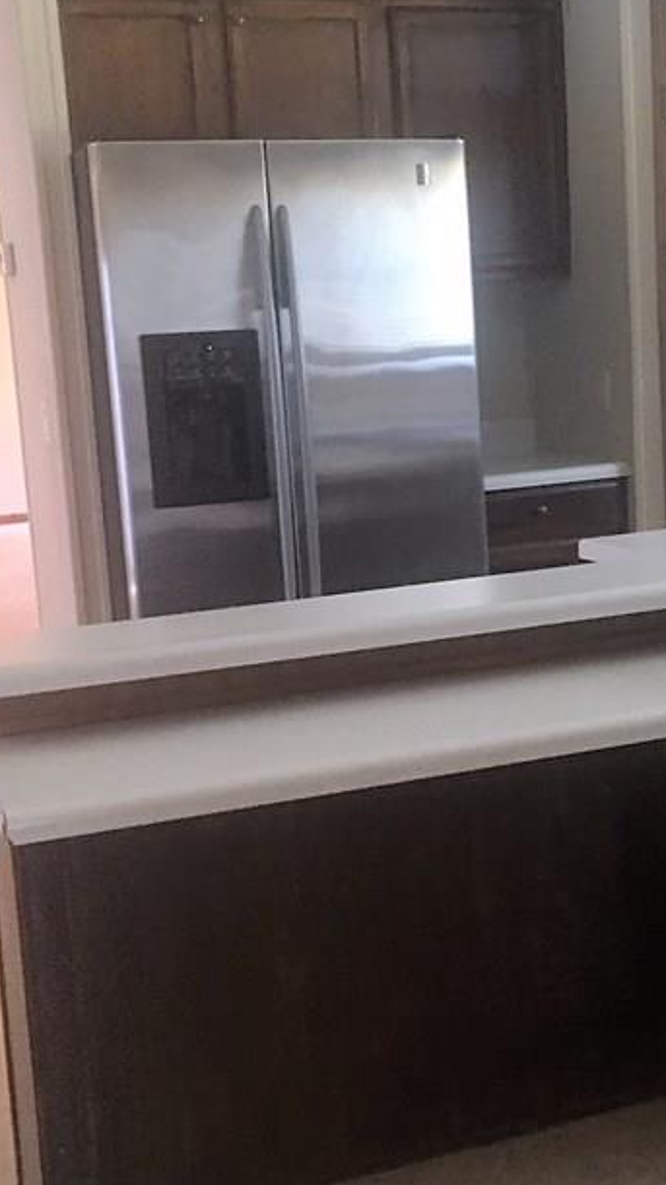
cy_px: 565
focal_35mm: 53
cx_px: 507
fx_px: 1664
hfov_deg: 22.4
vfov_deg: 39.2
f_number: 2.2
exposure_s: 1/4
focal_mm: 4.15
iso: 64
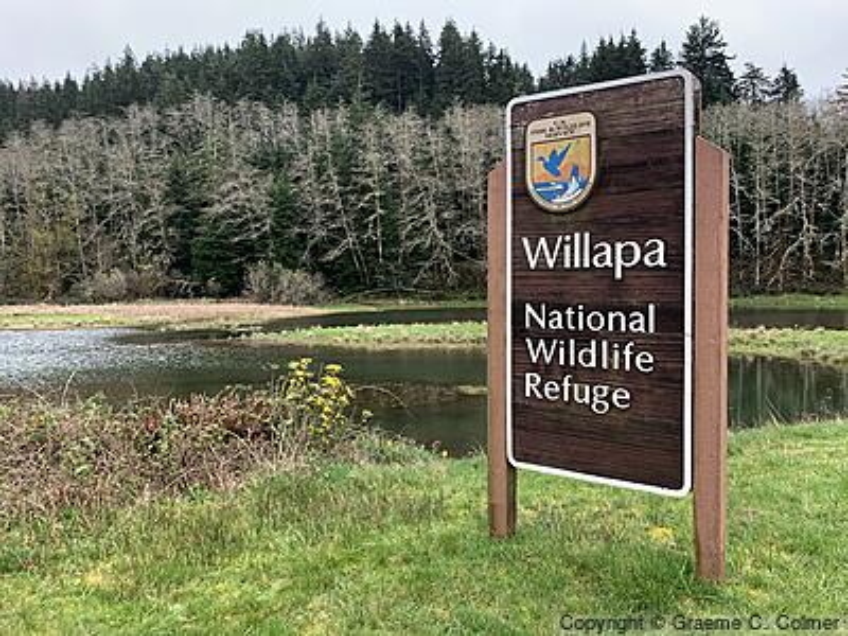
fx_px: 637
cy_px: 318
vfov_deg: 53.1
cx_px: 424
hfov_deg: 67.3
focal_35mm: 26
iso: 25
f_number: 1.8
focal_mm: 4.25
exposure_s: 1/331
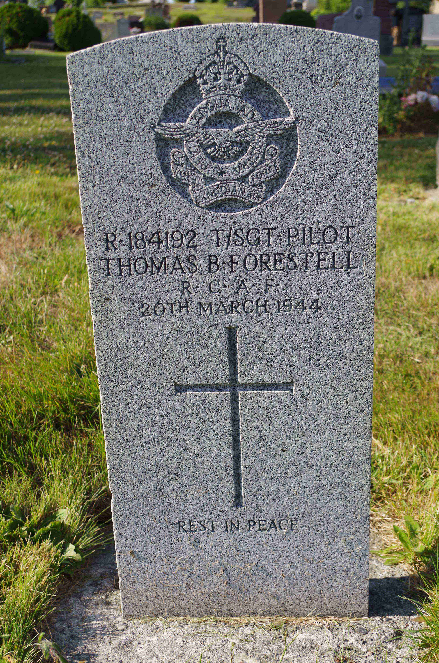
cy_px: 332
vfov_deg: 46.5
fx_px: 772
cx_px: 220
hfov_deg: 31.8
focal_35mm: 42
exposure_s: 1/250
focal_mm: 28.13
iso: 100
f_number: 5.6
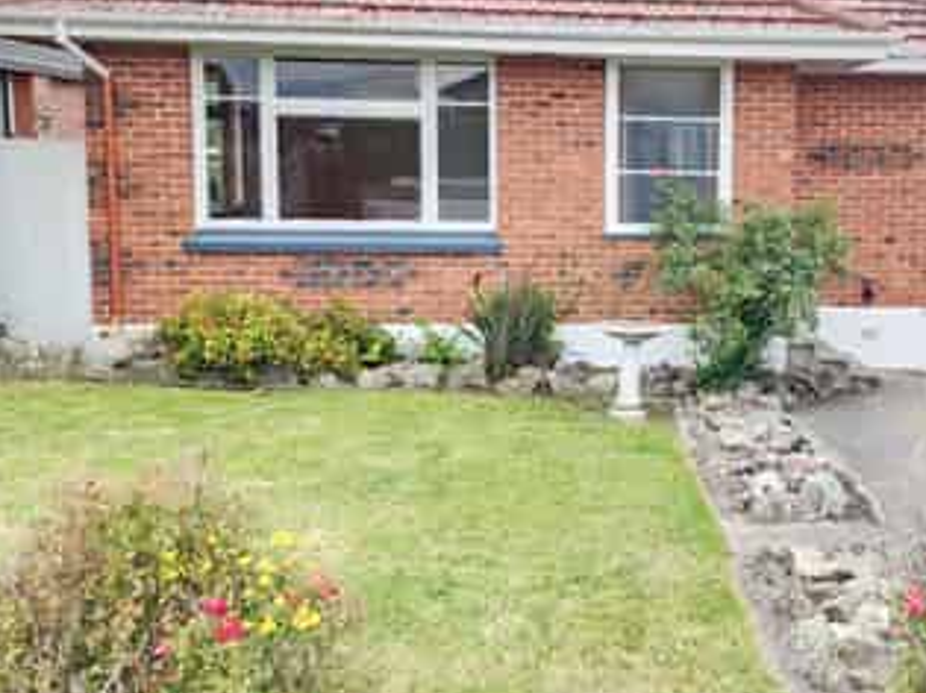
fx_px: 963
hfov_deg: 49.7
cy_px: 248
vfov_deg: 39.3
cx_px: 669
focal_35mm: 36
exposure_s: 1/180
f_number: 1.8
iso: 50
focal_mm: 6.4
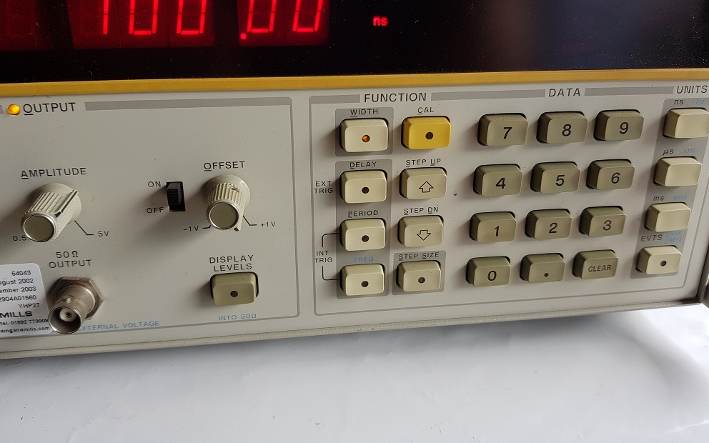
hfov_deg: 66.5
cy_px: 191
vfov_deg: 44.4
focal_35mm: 28
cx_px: 359
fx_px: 541
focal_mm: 4.2
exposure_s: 1/120
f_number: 1.7
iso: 40
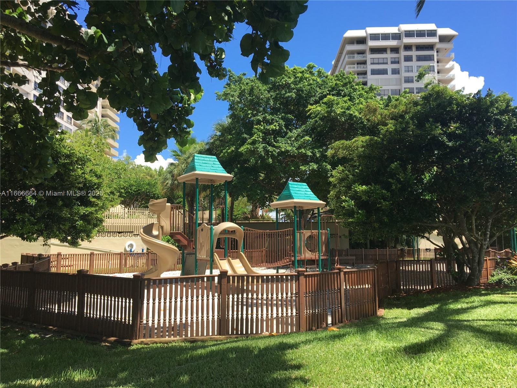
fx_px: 433
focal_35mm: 29
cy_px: 194
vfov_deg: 48.2
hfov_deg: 61.7
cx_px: 258
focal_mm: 4.15
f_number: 2.2
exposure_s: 1/818
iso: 25
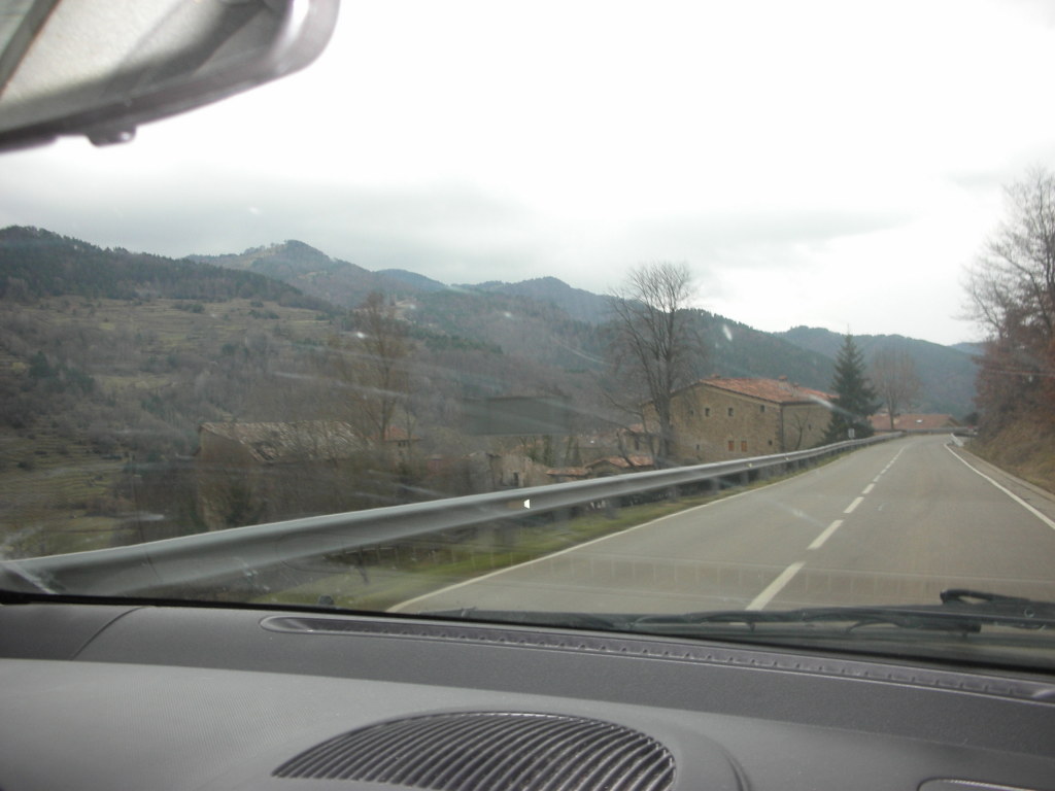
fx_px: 1067
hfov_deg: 52.6
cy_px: 396
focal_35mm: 35
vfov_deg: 40.7
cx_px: 528
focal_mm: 5.8
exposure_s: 1/34
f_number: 3
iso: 63
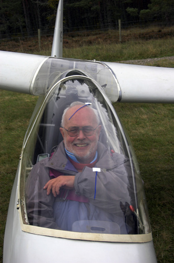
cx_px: 87
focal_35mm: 57
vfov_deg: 35.1
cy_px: 132
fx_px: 415
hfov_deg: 23.7
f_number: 7.1
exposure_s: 1/30
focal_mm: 38
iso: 200
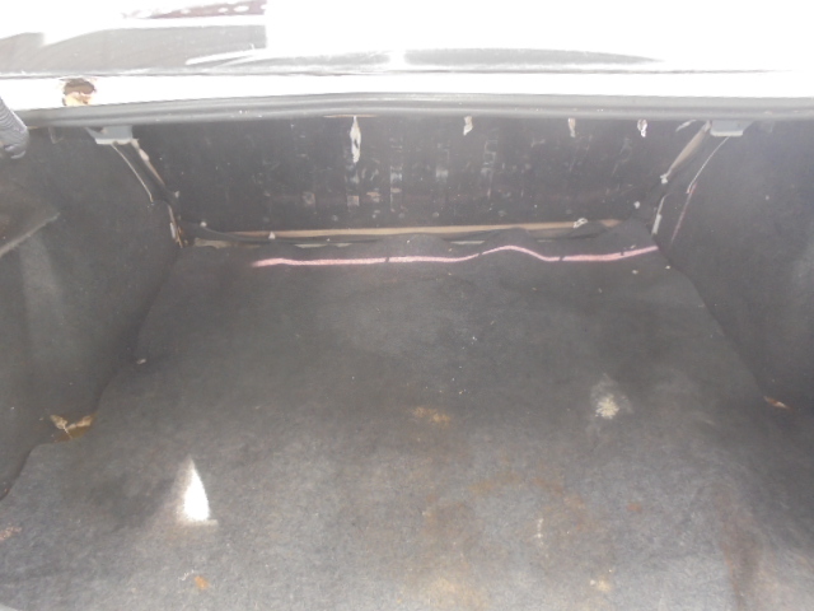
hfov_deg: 67.3
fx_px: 611
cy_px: 306
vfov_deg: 53.1
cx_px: 407
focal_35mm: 26
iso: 400
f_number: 3.5
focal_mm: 4.6
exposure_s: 1/30
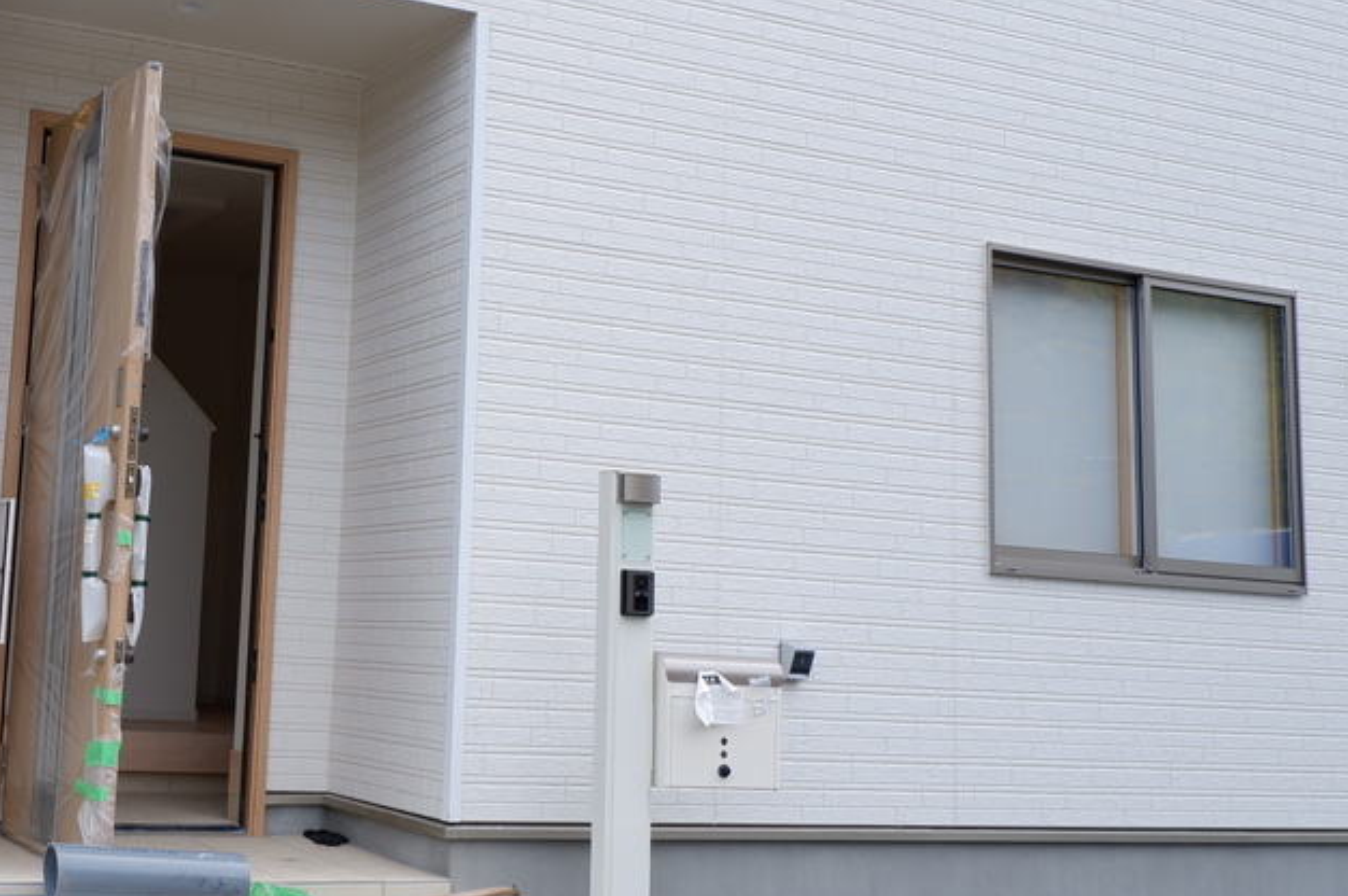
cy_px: 356
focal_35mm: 47
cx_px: 254
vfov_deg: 28.5
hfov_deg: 40.1
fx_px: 1758
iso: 200
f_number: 8
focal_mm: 15
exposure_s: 1/220
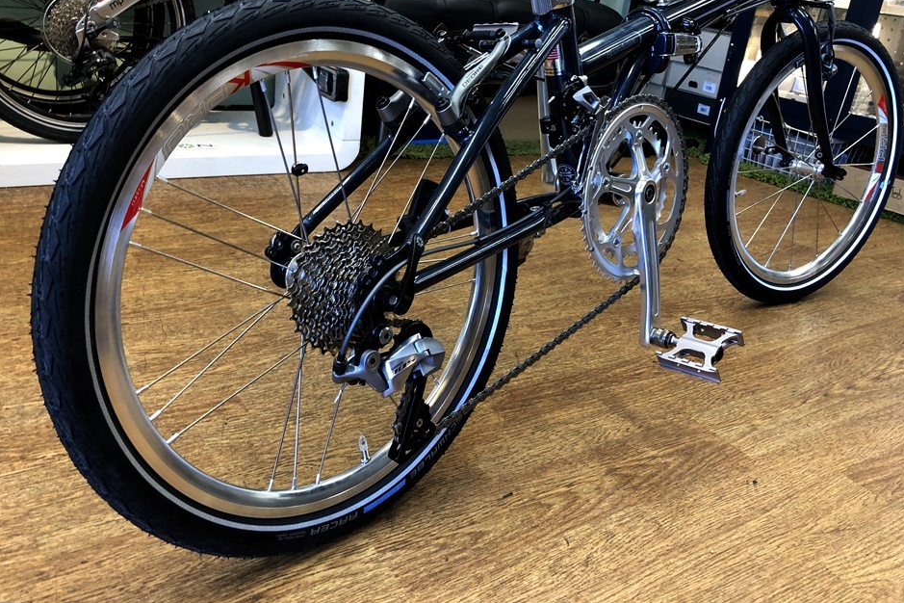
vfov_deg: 42.2
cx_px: 433
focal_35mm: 31
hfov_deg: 60.3
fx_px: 778
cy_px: 258
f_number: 1.8
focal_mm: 4
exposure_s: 1/20
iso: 40
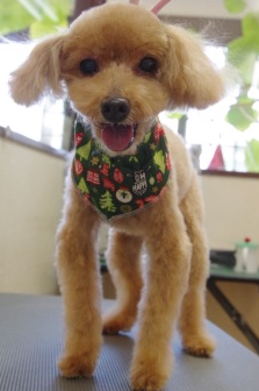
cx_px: 132
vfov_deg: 39.6
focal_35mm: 50
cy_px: 171
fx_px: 541
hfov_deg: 26.9
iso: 1600
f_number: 7.1
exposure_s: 1/60
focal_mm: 28
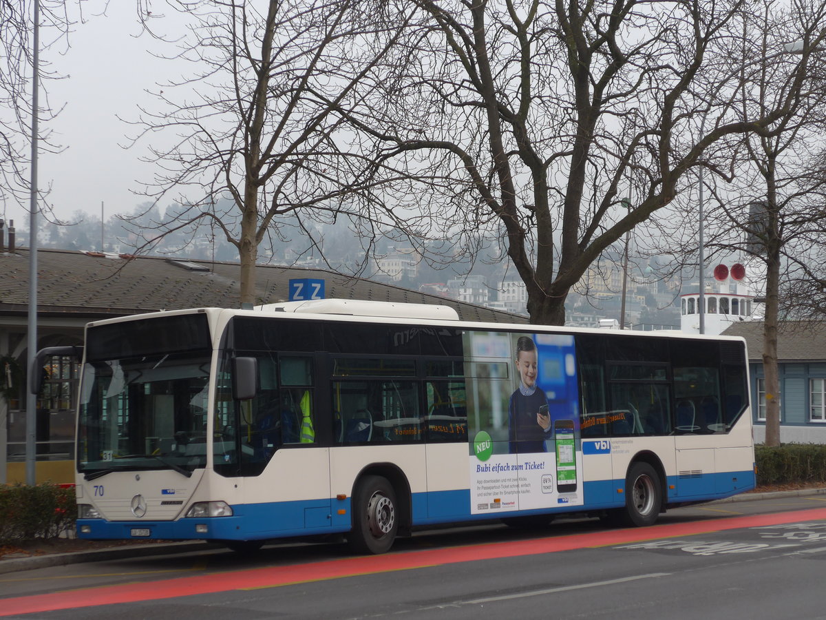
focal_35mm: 74
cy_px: 310
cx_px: 413
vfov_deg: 19.9
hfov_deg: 26.3
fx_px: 1766
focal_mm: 15
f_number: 4.2
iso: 80
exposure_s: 1/100
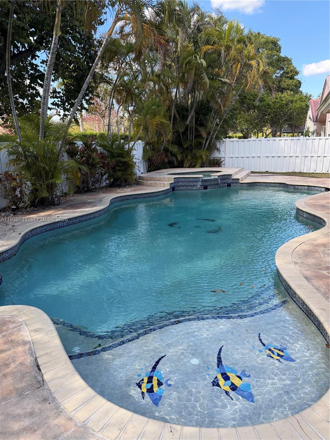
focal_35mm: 24
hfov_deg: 56.8
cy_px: 220
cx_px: 165
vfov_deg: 71.6
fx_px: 305
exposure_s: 1/1211
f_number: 1.78
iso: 100
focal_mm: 6.76
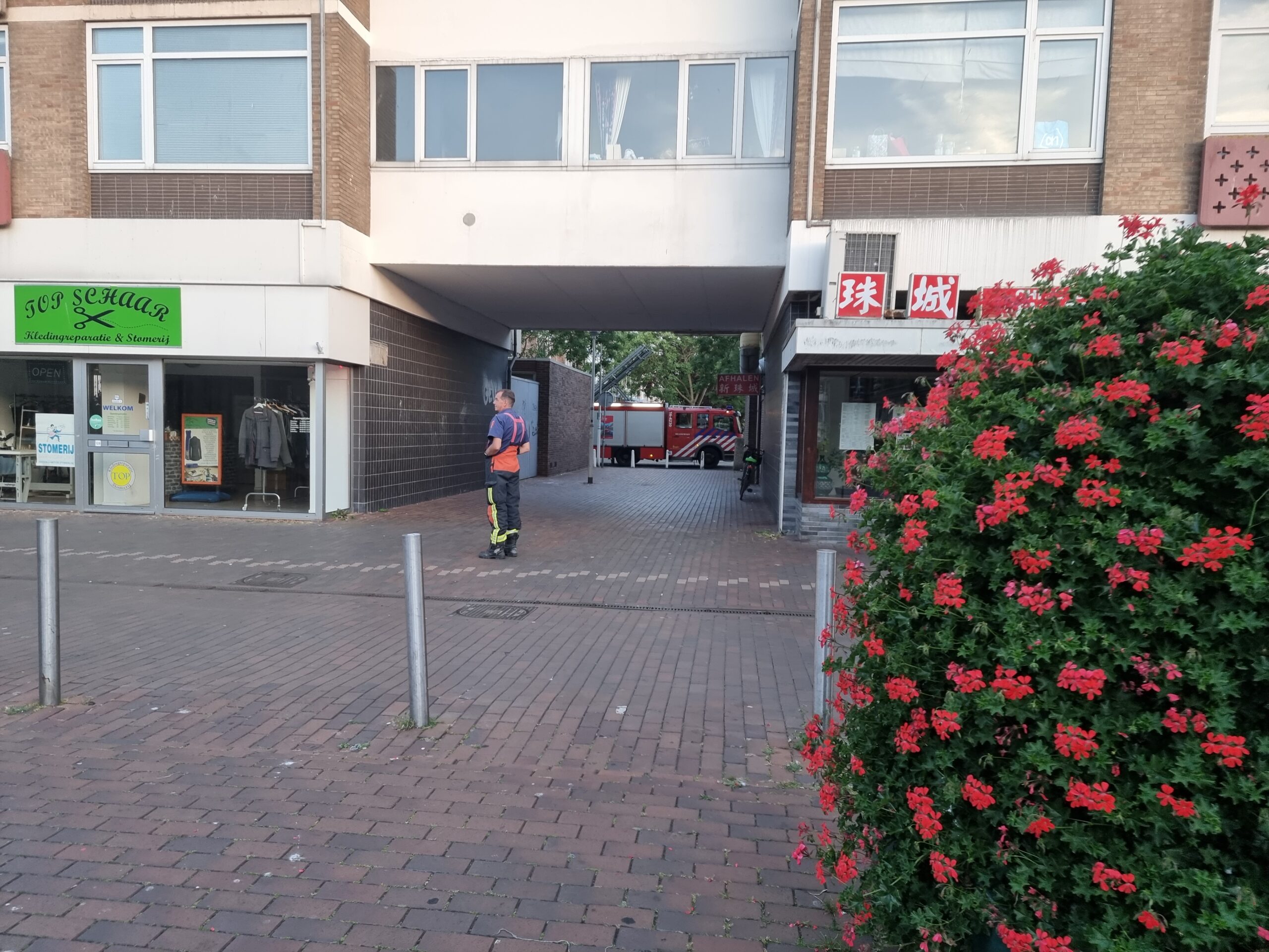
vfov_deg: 56.8
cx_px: 634
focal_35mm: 24
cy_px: 476
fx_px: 880
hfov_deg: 71.6
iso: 100
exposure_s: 1/100
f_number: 1.8
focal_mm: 6.7
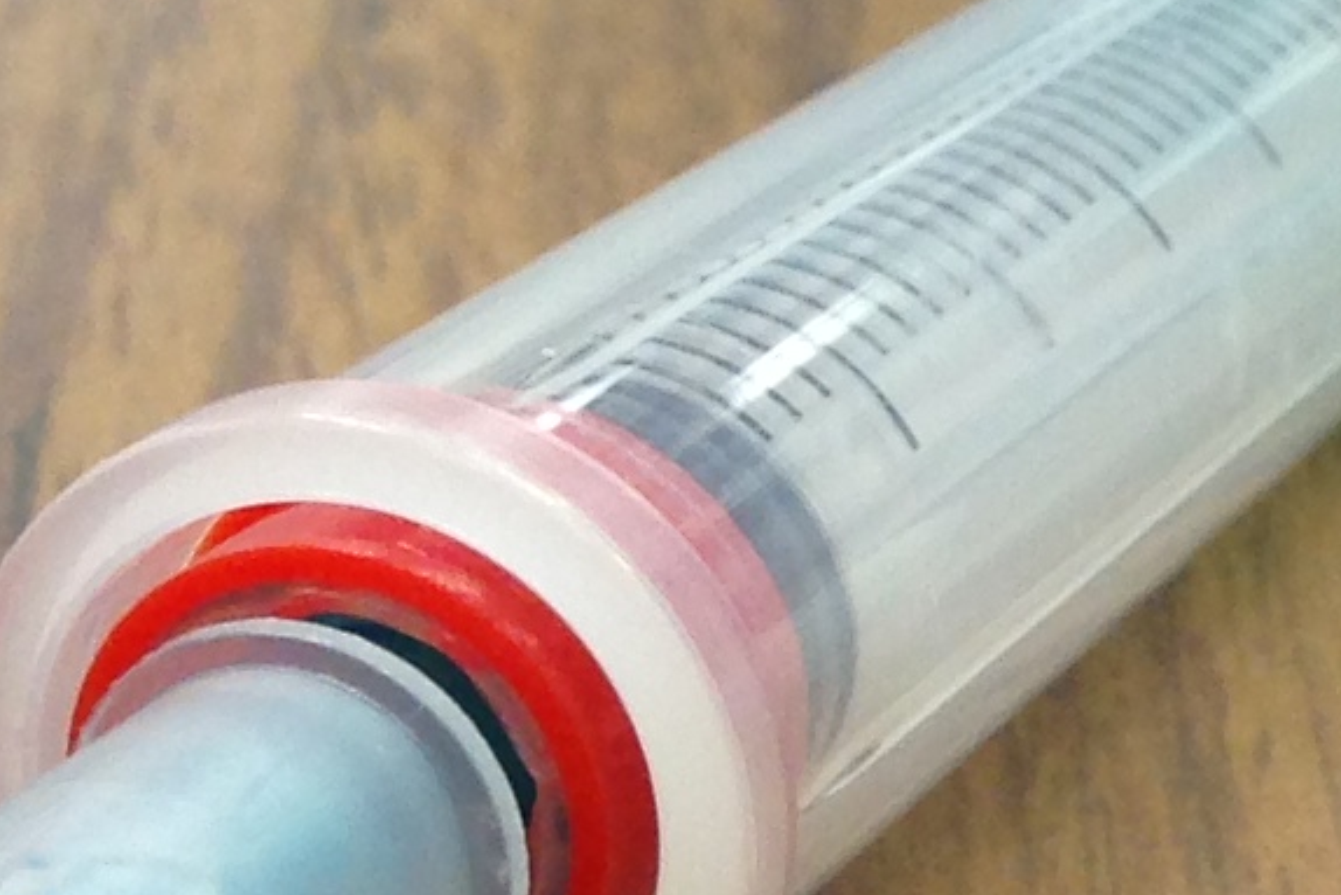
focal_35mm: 195
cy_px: 1049
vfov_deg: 7.0
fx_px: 7265
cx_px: 2673
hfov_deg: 9.8
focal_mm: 4.13
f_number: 2.4
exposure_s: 1/20
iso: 80
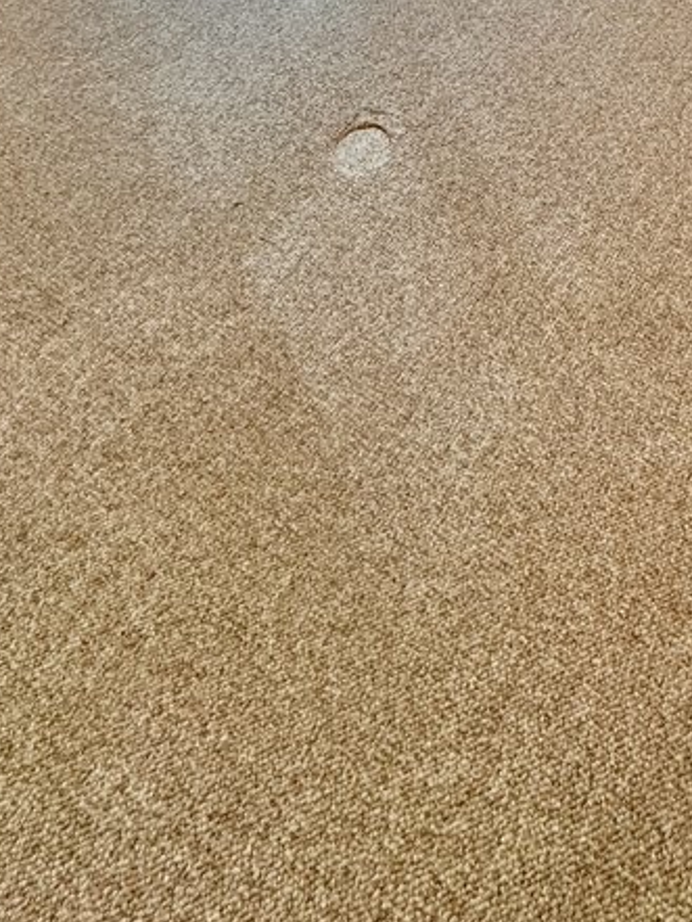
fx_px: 959
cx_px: 658
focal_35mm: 36
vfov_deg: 37.0
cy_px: -221
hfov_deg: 36.5
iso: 125
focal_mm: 2.22
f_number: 2.2
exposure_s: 1/120
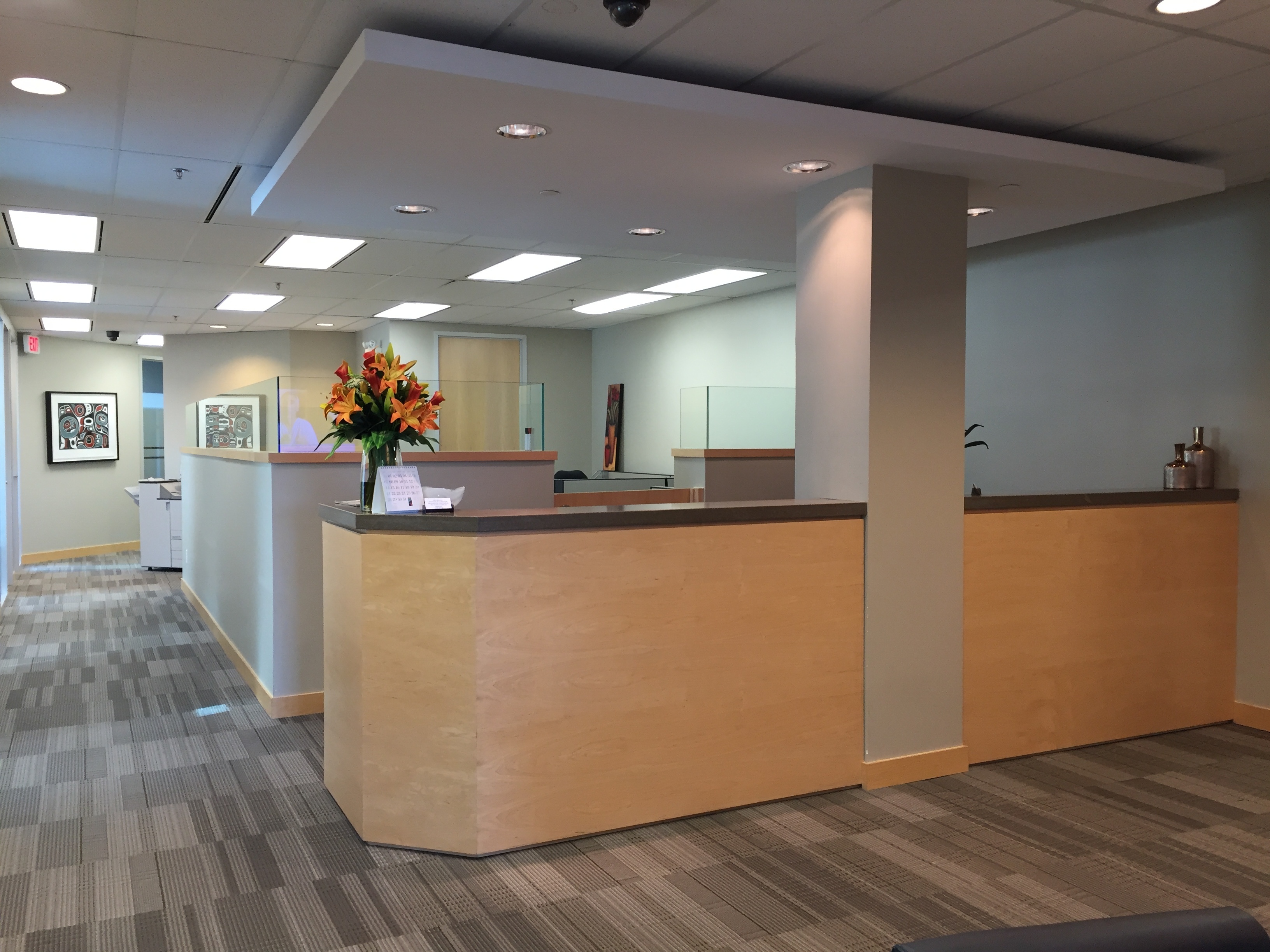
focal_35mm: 29
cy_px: 476
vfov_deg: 48.2
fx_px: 1064
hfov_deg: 61.7
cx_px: 635
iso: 64
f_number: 2.2
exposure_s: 1/30
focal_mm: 4.15
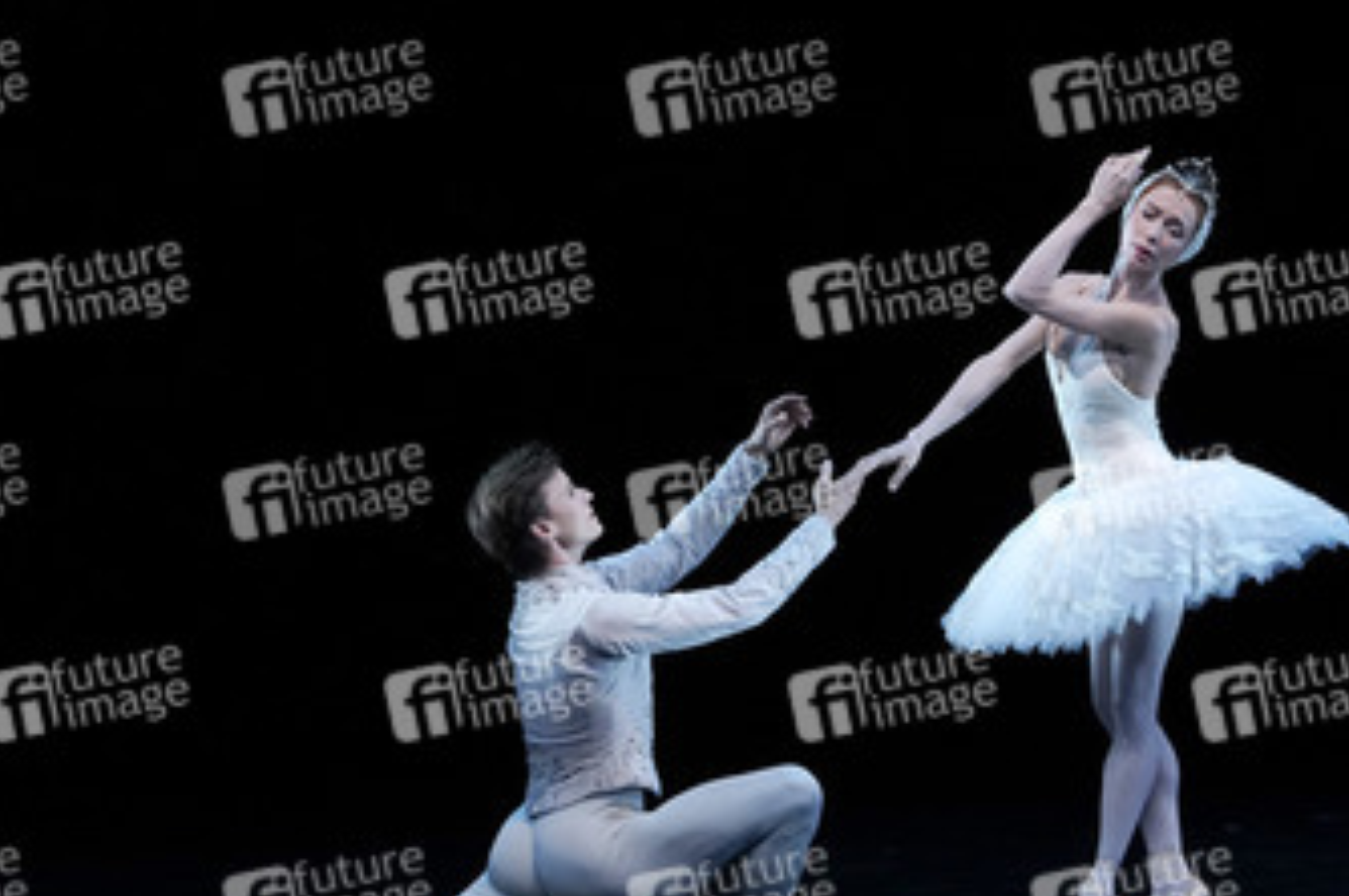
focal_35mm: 338
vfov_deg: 4.1
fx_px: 12653
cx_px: 786
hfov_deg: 6.1
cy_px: 593
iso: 6400
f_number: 6.3
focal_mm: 250
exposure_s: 1/320
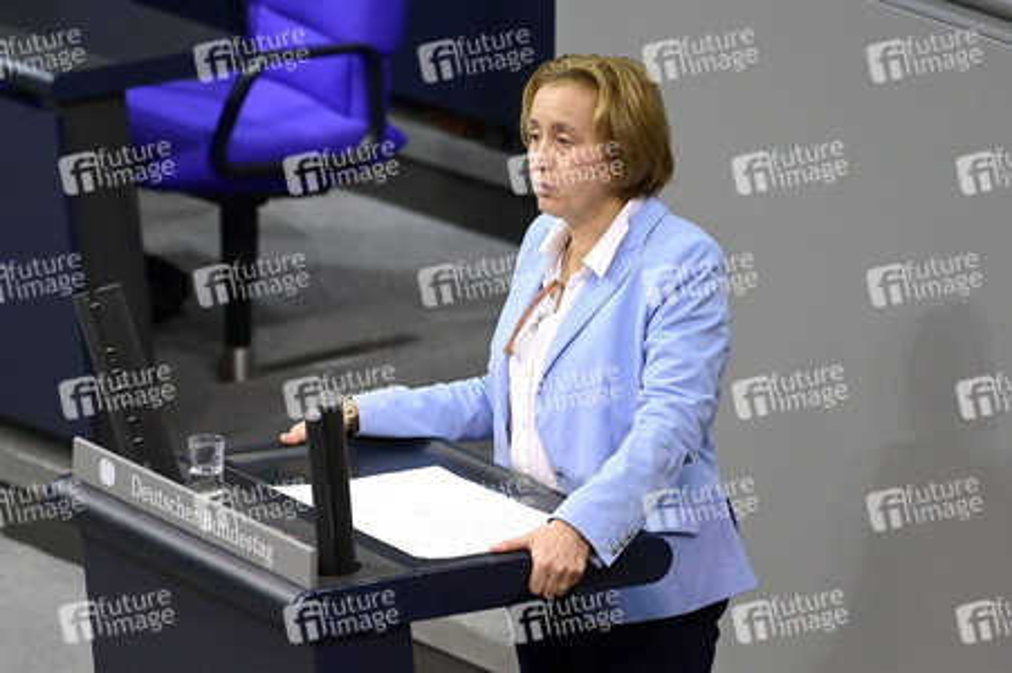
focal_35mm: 340
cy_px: 336
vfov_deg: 4.0
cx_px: 506
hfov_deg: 6.1
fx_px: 9551
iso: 10000
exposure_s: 1/400
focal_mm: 340
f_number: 5.6
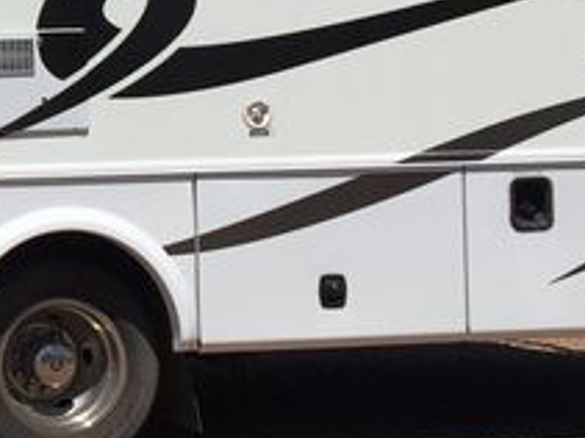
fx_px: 2382
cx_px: -482
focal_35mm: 141
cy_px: 6
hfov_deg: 12.7
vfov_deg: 10.4
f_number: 2.2
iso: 32
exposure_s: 1/4950
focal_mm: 4.15
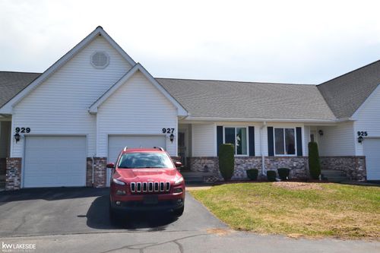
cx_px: 190
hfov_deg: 61.9
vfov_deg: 43.6
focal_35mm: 30
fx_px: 317
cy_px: 126
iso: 400
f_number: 11
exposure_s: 1/400
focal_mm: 20
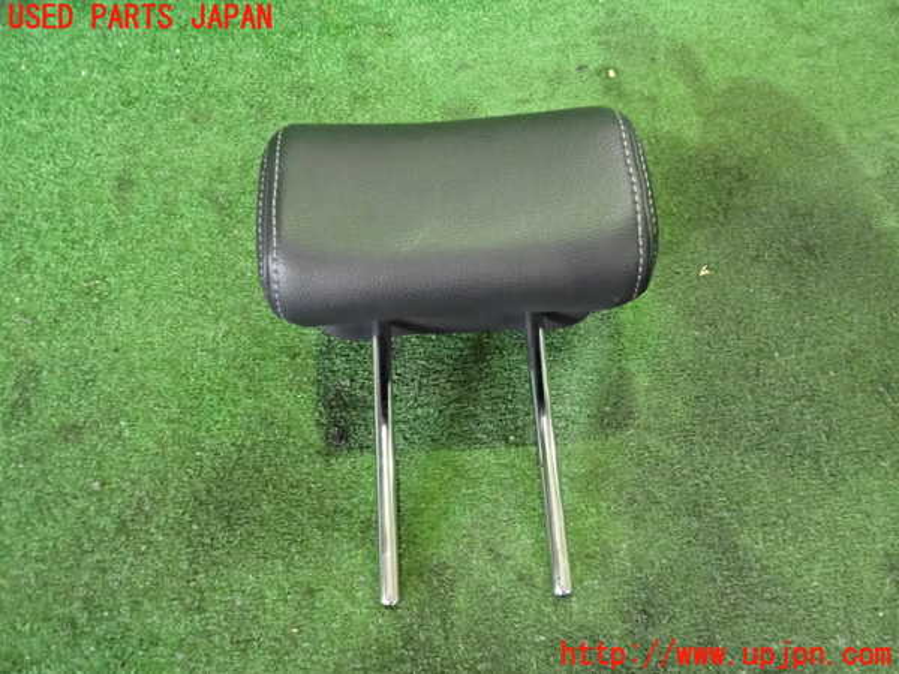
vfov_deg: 46.8
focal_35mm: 30
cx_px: 450
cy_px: 337
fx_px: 779
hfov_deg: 60.0
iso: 3200
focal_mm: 5.4
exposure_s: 1/125
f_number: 2.3
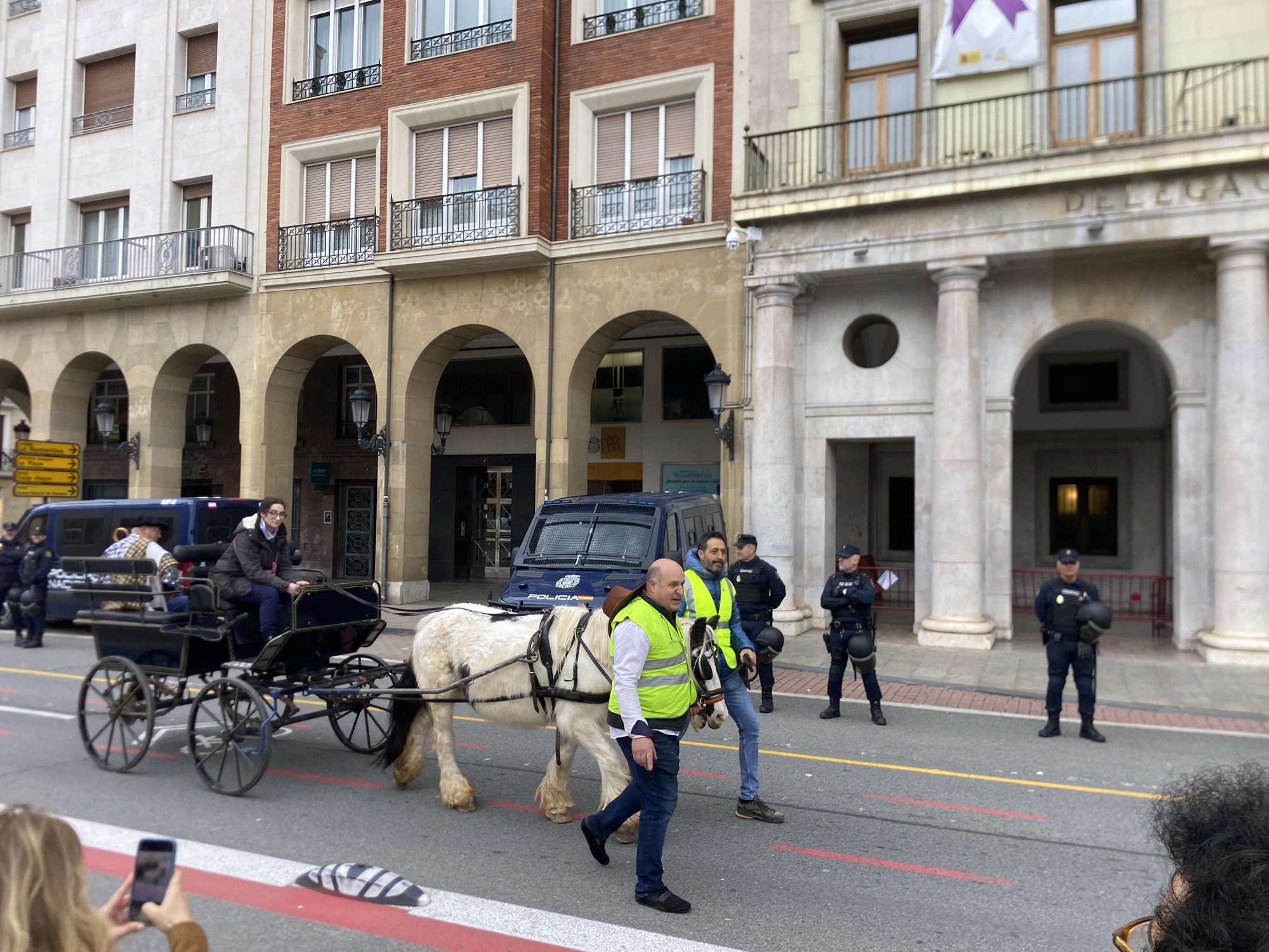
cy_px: 476
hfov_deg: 67.3
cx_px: 634
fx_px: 953
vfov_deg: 53.1
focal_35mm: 26
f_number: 1.8
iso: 32
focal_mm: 4.25
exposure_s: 1/178
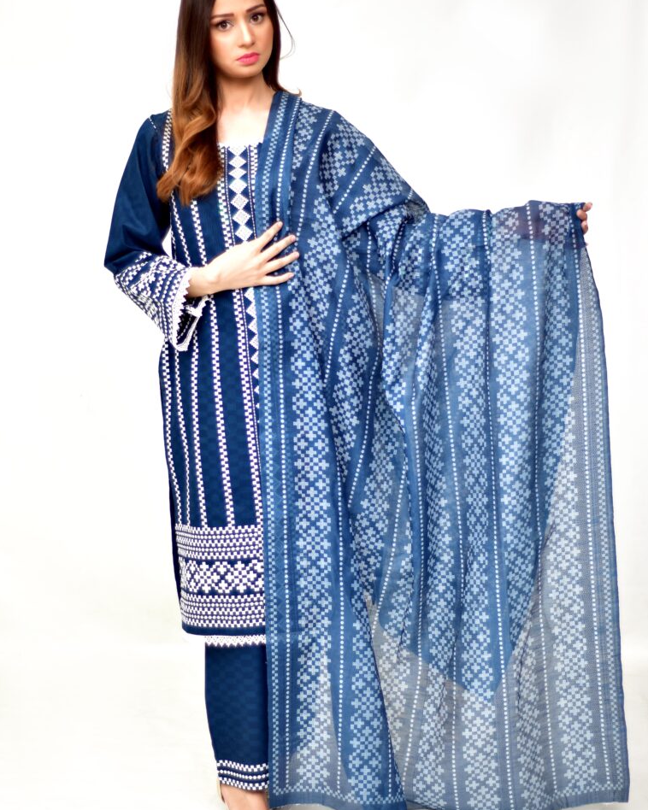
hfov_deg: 26.7
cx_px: 326
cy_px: 376
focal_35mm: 57
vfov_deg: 33.0
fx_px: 1367
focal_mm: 50
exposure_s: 1/100
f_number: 4.5
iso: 125
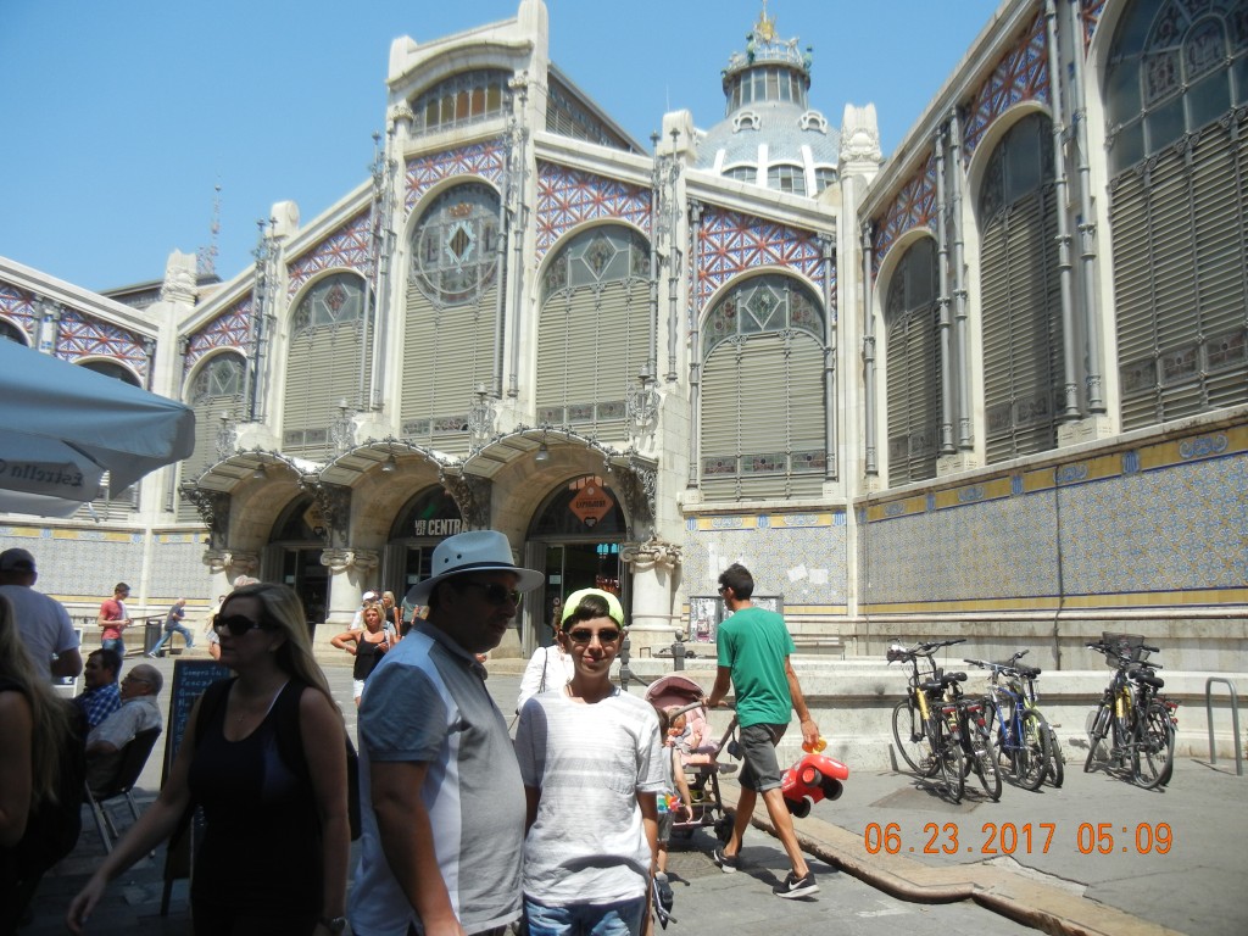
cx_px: 624
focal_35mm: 30
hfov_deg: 60.0
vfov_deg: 46.8
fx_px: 1082
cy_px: 468
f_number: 7
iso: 160
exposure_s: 1/447
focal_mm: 5.4
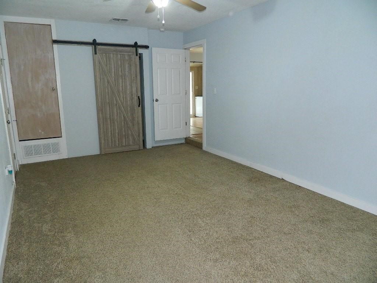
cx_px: 188
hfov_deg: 69.4
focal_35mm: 25
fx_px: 272
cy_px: 142
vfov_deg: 54.9
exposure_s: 1/30
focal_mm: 4.5
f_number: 3.1
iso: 200
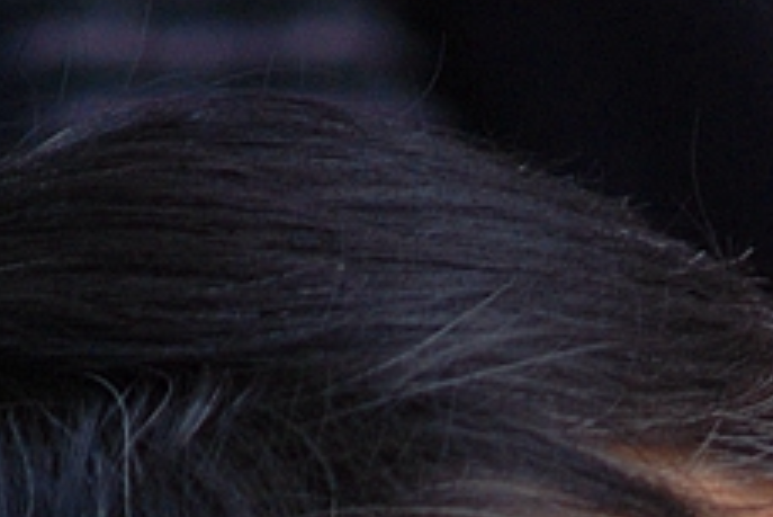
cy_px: 1056
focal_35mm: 1409
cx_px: 925
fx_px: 30272
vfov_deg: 1.0
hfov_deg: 1.5
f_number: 4
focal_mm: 210
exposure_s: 1/200
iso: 200
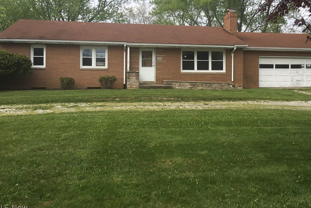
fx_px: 294
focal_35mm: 34
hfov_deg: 55.7
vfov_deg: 38.7
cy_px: 82
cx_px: 167
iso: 25
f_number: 2.2
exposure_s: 1/864
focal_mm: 4.15
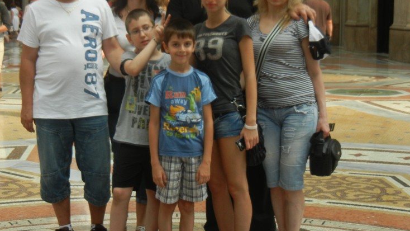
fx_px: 859
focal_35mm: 79
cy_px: 89
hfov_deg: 26.8
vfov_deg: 15.3
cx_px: 183
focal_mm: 9.3
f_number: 3.9
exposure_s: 1/190
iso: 160
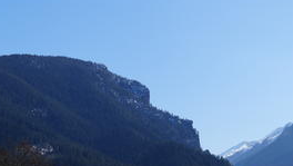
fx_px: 863
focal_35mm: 111
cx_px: 292
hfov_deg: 18.8
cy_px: 86
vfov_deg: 10.9
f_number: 10
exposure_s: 1/250
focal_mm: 35
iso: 100
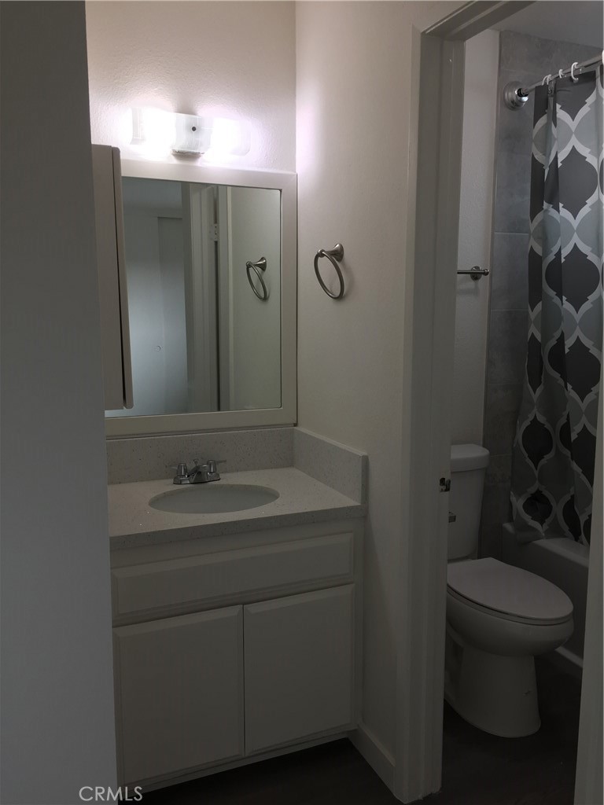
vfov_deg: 61.7
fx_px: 675
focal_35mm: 29
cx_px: 302
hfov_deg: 48.2
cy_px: 402
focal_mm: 4.15
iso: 32
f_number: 2.2
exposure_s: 1/60
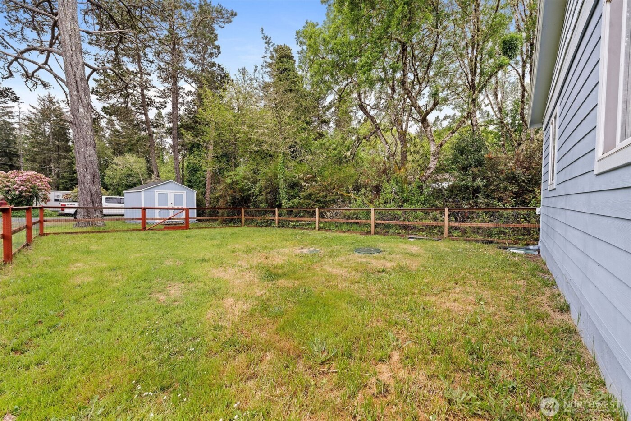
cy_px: 210
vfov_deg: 81.2
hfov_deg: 104.3
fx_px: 245
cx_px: 316
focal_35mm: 14
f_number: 8
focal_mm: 14
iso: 400
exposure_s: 1/160
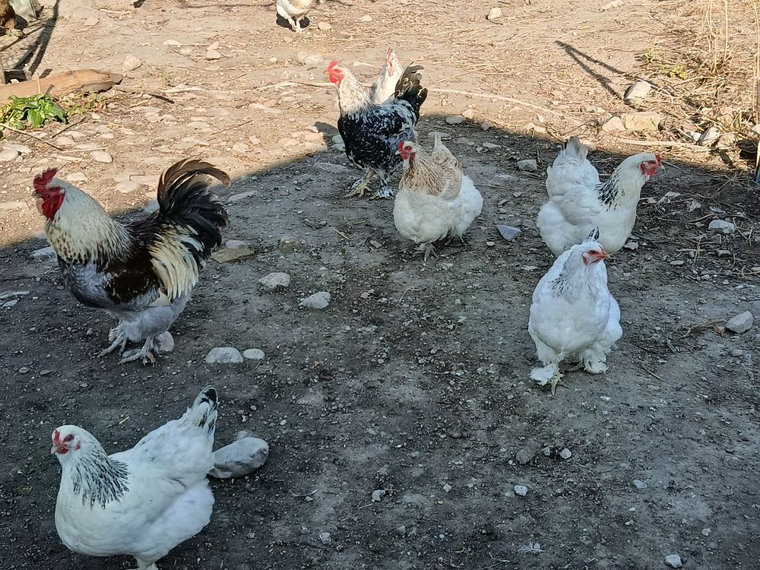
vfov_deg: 30.3
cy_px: 285
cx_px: 380
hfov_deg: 39.7
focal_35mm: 48
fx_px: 1054
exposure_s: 1/216
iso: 50
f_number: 1.7
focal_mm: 5.24
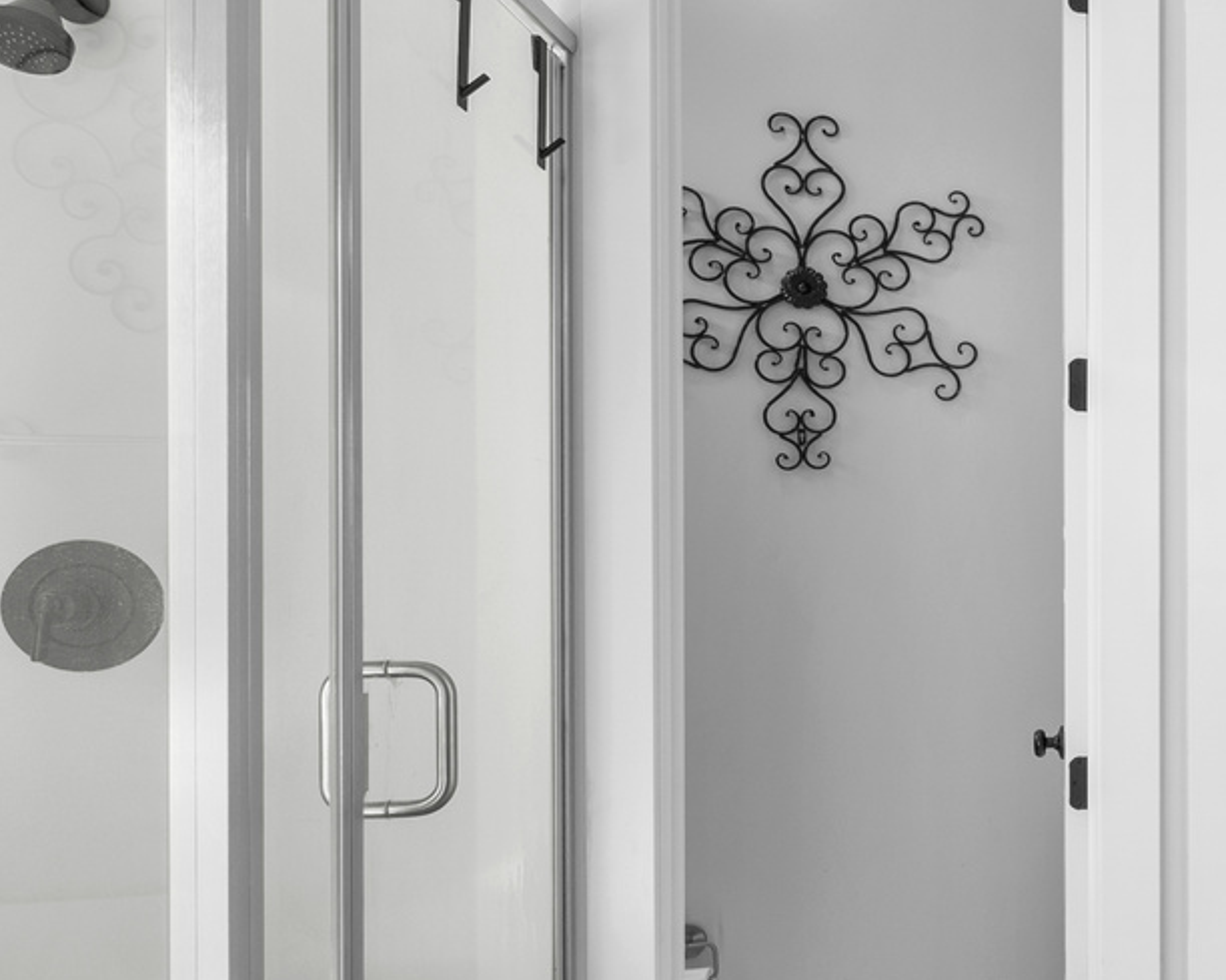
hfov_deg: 31.1
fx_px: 1596
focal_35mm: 44
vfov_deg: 34.1
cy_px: 548
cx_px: 1651
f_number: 8
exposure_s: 1/5
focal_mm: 14
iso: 500
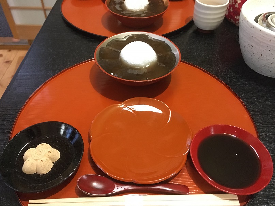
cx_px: 138
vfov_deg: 48.2
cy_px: 103
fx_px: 230
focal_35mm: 29
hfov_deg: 61.7
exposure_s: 1/15
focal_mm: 4.15
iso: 320
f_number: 2.2
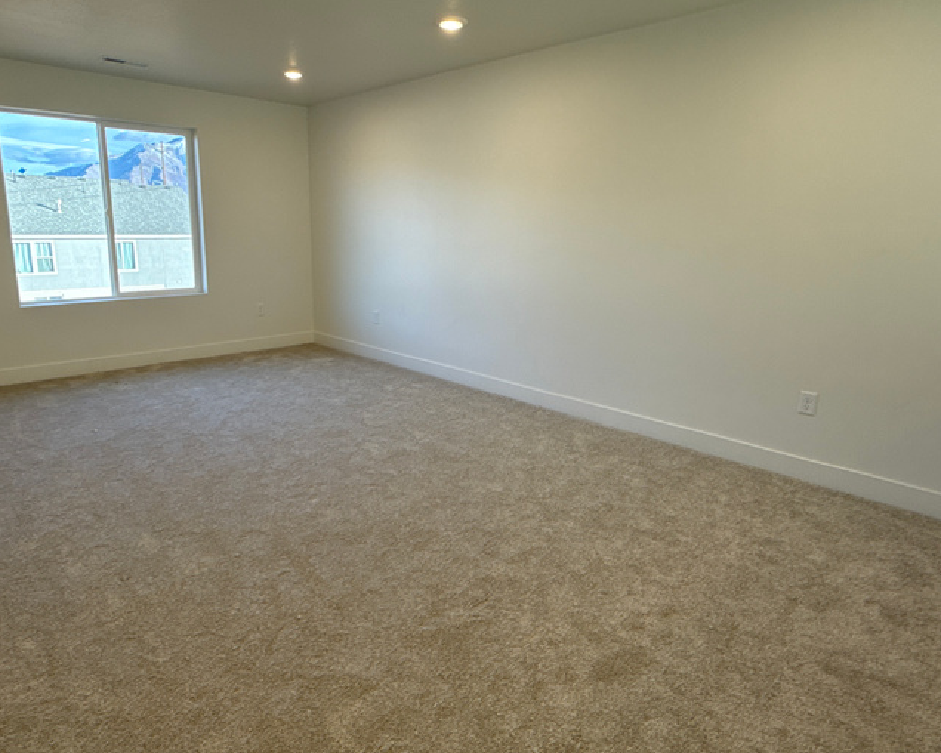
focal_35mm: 22
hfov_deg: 74.9
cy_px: 355
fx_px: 613
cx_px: 436
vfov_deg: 63.1
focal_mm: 2.22
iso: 64
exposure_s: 1/154
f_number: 2.2
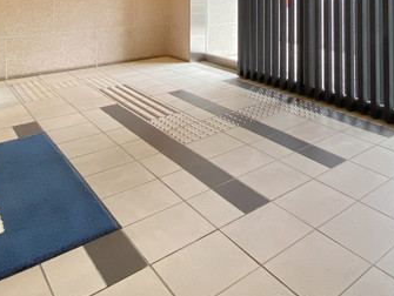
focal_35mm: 31
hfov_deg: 55.0
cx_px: 305
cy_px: -20
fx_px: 353
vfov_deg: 38.6
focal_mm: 1.54
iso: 200
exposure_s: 1/77
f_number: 2.4
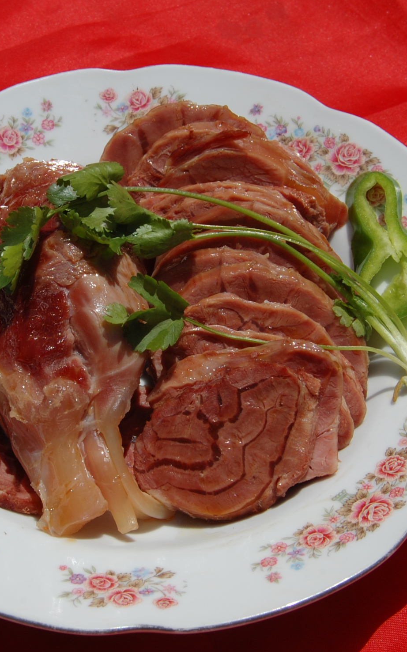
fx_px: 1243
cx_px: 141
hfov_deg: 18.6
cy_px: 329
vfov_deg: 29.4
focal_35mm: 70
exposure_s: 1/500
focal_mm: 30
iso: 200
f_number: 11
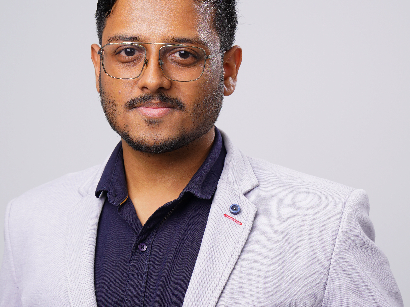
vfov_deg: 11.3
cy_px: 135
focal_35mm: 131
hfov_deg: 15.0
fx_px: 1552
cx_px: 177
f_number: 5.6
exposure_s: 1/125
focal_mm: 62
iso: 100
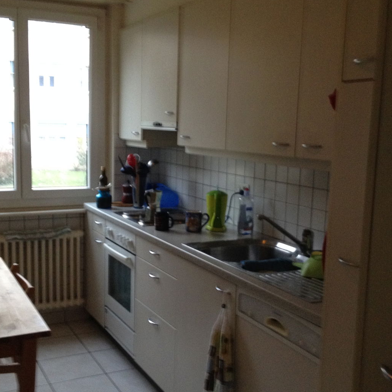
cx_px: 179
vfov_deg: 35.3
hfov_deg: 35.3
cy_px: 205
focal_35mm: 48
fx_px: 615
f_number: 2.4
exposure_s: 1/20
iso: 200
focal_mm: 4.28
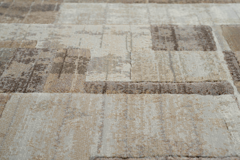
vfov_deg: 20.0
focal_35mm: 68
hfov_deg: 29.7
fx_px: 453
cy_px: 80
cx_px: 120
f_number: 11
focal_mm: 68
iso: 100
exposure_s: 1/125
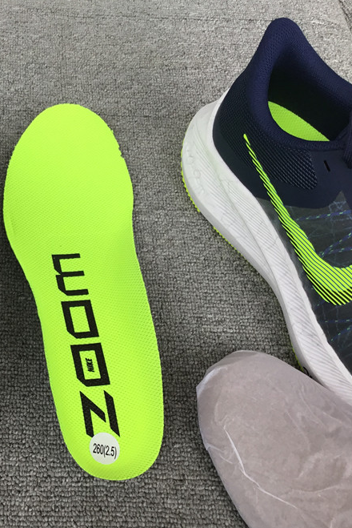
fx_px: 645
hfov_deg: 28.7
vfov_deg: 44.5
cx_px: 5
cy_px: 266
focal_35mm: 44
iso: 32
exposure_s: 1/100
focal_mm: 3.3
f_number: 2.4
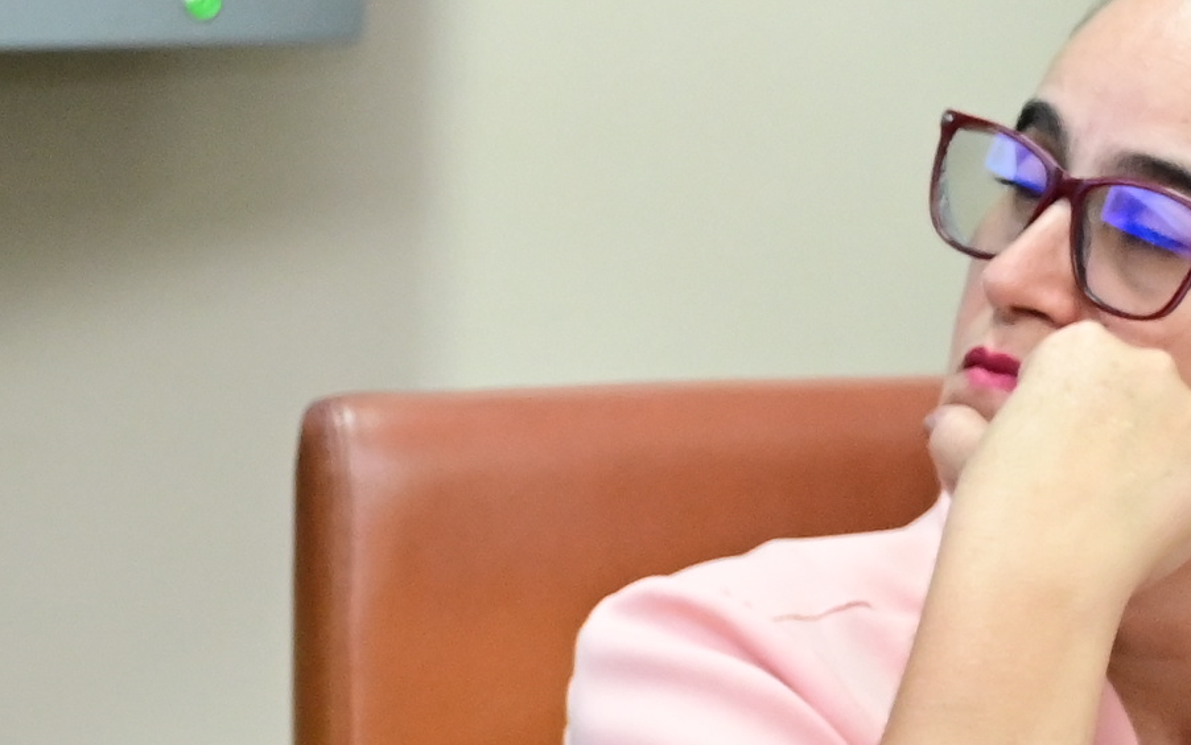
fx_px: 8213
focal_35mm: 253
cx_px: -632
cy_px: 926
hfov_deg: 8.1
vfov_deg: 5.2
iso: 3200
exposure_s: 1/200
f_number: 4
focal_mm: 51
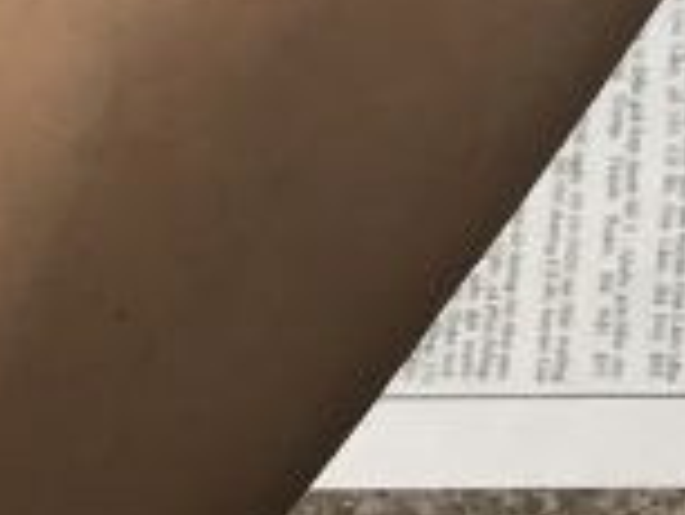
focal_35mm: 187
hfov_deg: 8.5
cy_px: -820
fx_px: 3703
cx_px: 2180
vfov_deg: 7.3
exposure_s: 1/230
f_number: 1.8
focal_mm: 3.99
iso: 20
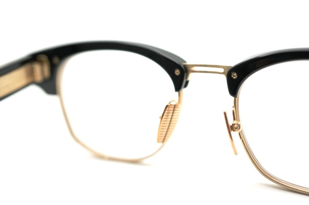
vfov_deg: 27.0
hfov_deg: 39.6
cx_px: 154
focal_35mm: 50
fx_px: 429
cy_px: 102
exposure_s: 1/50
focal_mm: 50
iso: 250
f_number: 2.8
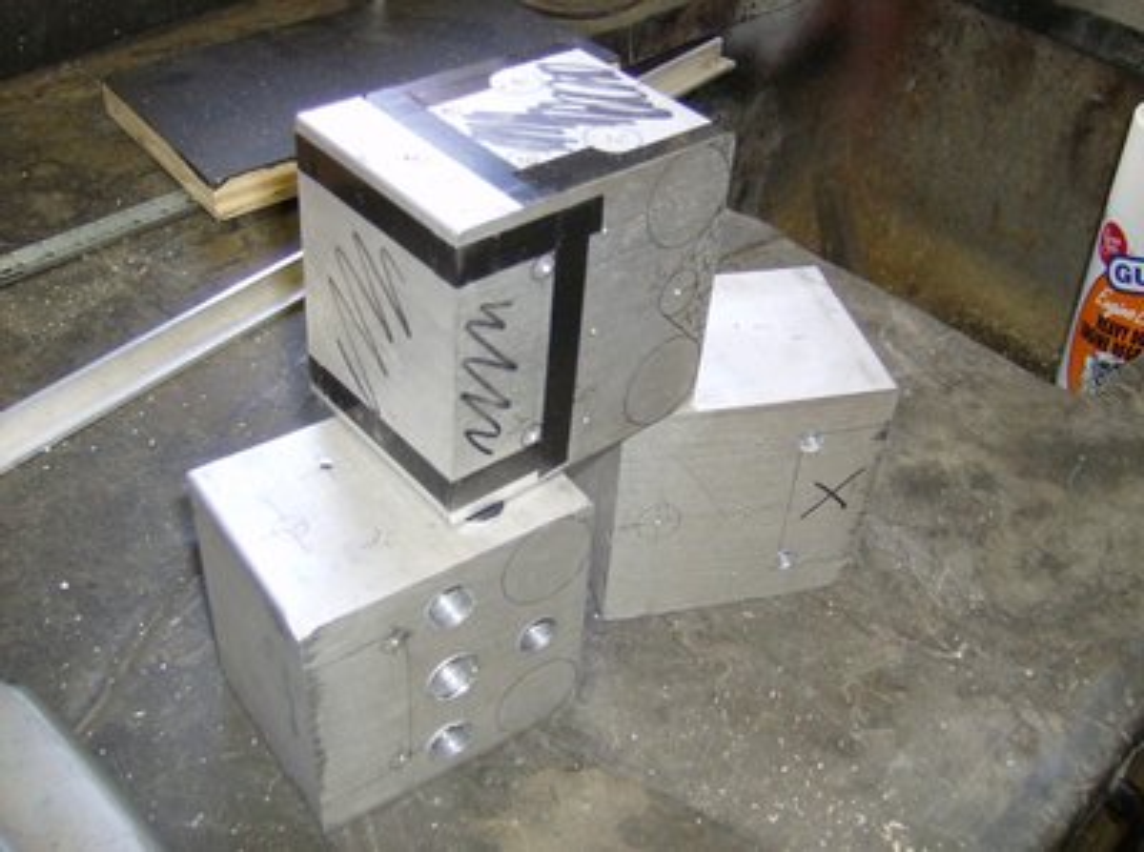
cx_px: 572
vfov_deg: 37.6
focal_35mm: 38
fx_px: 1253
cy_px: 426
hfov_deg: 49.1
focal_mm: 6.4
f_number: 2.9
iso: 200
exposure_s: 1/66.6
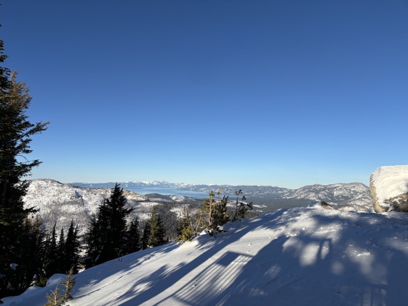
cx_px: 204
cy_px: 153
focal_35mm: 26
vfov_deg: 53.1
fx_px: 306
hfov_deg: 67.3
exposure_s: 1/3937
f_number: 1.6
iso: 50
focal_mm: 5.96
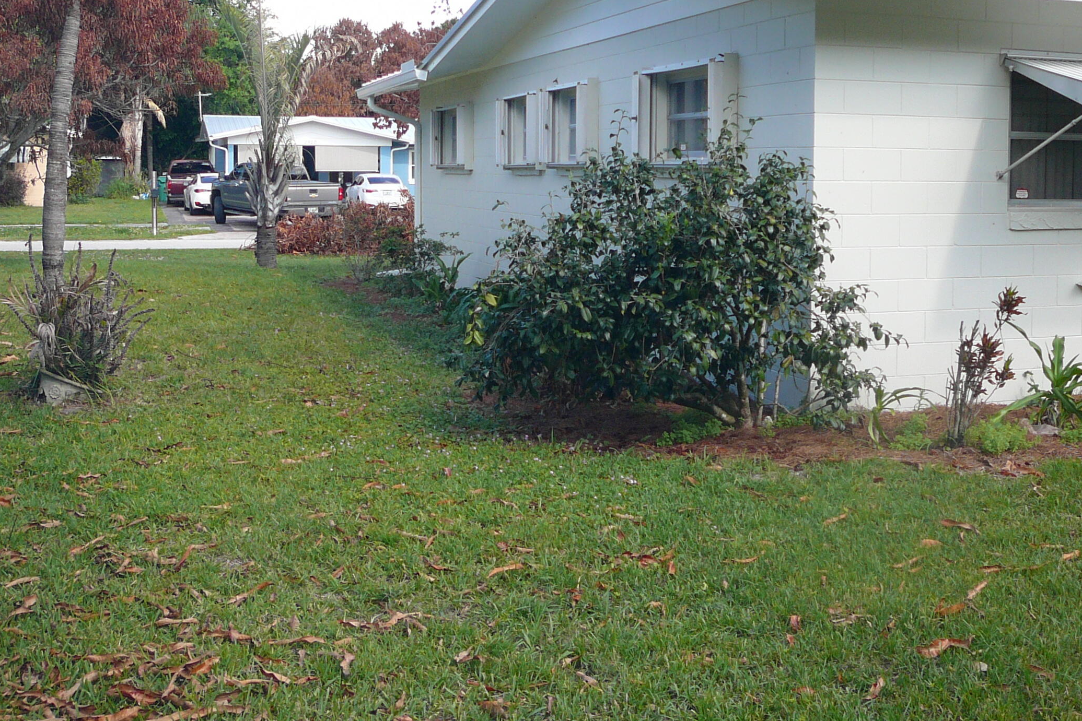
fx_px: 1352
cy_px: 249
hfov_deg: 43.5
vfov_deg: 29.7
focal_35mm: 45
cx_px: 629
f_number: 2.8
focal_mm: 5.2
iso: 80
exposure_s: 1/320
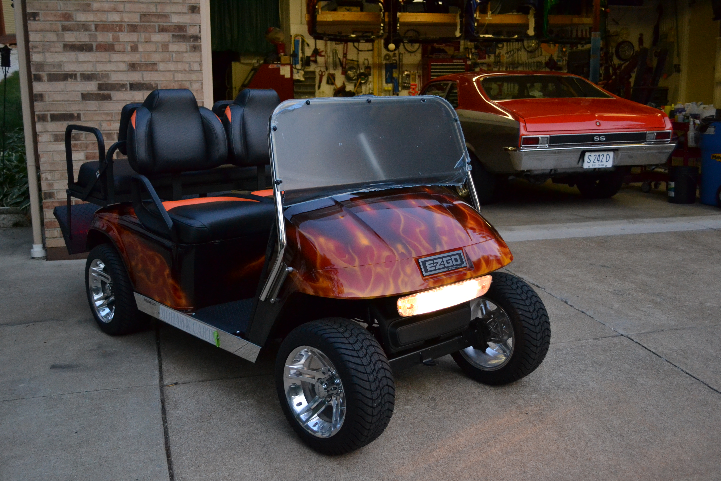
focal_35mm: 39
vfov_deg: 34.2
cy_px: 240
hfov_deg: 49.6
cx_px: 360
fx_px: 781
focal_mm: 26
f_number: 4.2
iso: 2000
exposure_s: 1/500
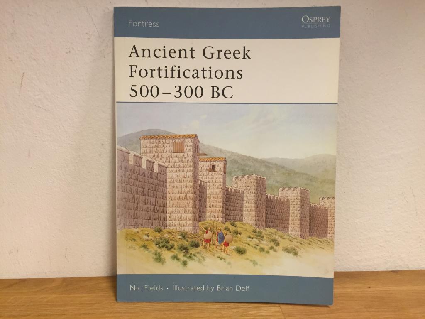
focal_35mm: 29
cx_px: 212
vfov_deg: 48.2
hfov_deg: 61.7
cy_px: 160
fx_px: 356
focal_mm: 4.15
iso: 160
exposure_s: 1/33
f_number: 2.2
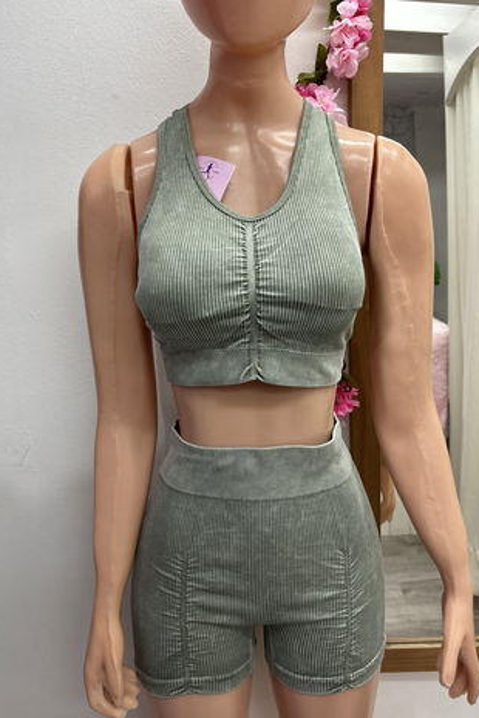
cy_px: 351
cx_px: 252
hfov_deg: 42.3
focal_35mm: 31
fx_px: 619
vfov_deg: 60.3
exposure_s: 1/100
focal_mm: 5.96
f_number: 1.6
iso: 125
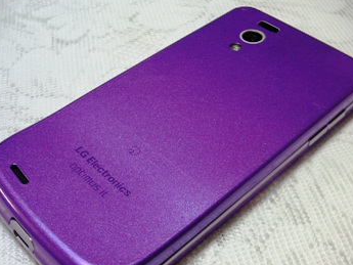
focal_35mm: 48
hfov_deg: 39.6
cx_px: 170
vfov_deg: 30.2
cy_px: 160
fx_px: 490
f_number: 2.8
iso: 100
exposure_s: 1/15
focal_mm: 6.1
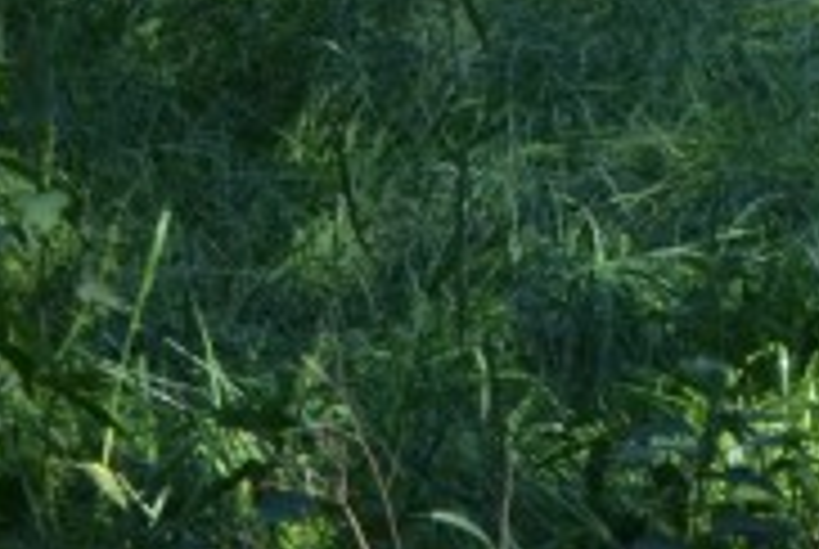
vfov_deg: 3.8
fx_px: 8249
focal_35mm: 362
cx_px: 2124
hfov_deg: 5.4
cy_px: -466
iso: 100
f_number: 6.3
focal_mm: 44
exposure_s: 1/160
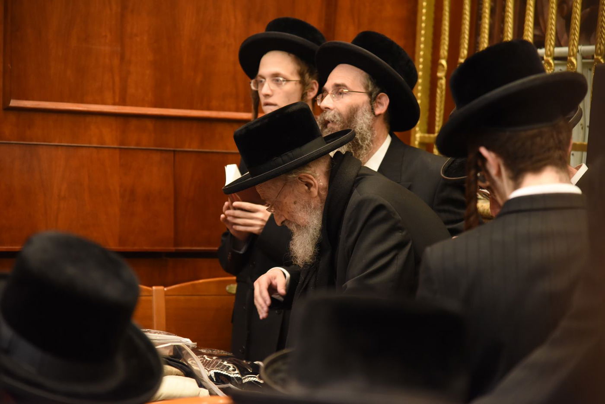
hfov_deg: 17.1
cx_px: 302
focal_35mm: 120
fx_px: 2017
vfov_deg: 11.4
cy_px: 202
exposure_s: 1/100
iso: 2500
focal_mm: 120
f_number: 4
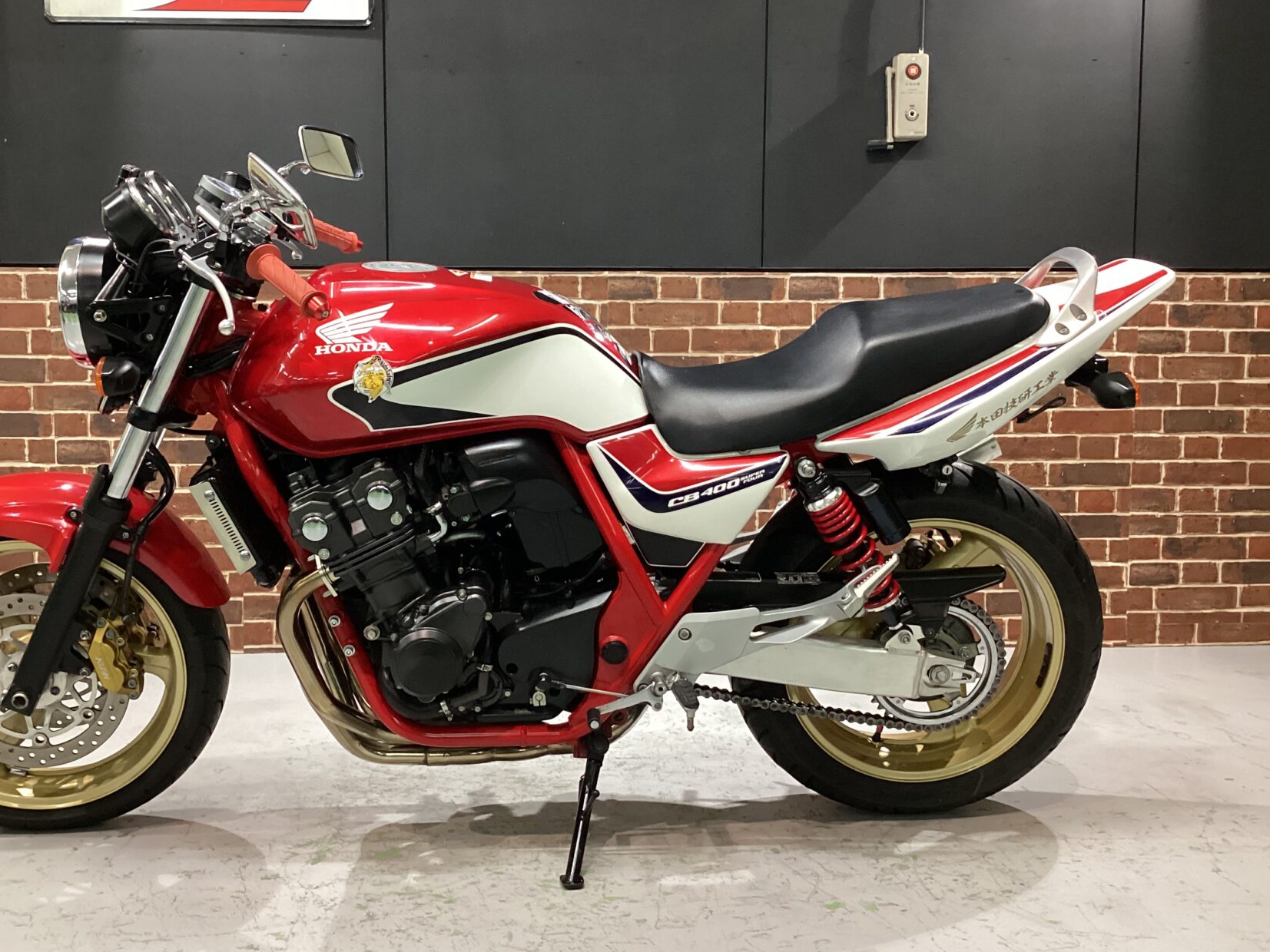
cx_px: 572
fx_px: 1321
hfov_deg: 51.3
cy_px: 427
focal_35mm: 36
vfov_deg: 39.6
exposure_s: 1/40
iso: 250
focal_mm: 3.3
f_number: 2.4
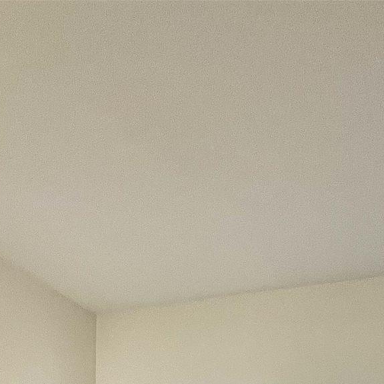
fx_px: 577
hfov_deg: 34.3
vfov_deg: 19.5
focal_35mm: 46
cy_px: 767
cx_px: 22
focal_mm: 1.57
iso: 80
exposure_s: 1/99
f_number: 1.8
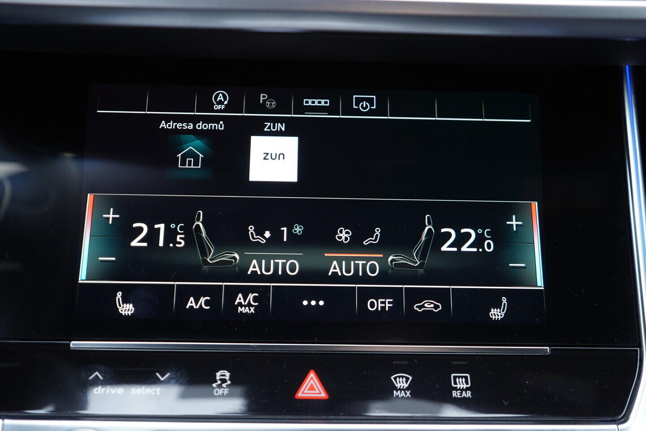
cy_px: 216
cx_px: 323
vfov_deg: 36.9
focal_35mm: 36
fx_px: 646
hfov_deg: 53.1
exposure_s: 1/40
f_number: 2.8
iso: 320
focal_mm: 24
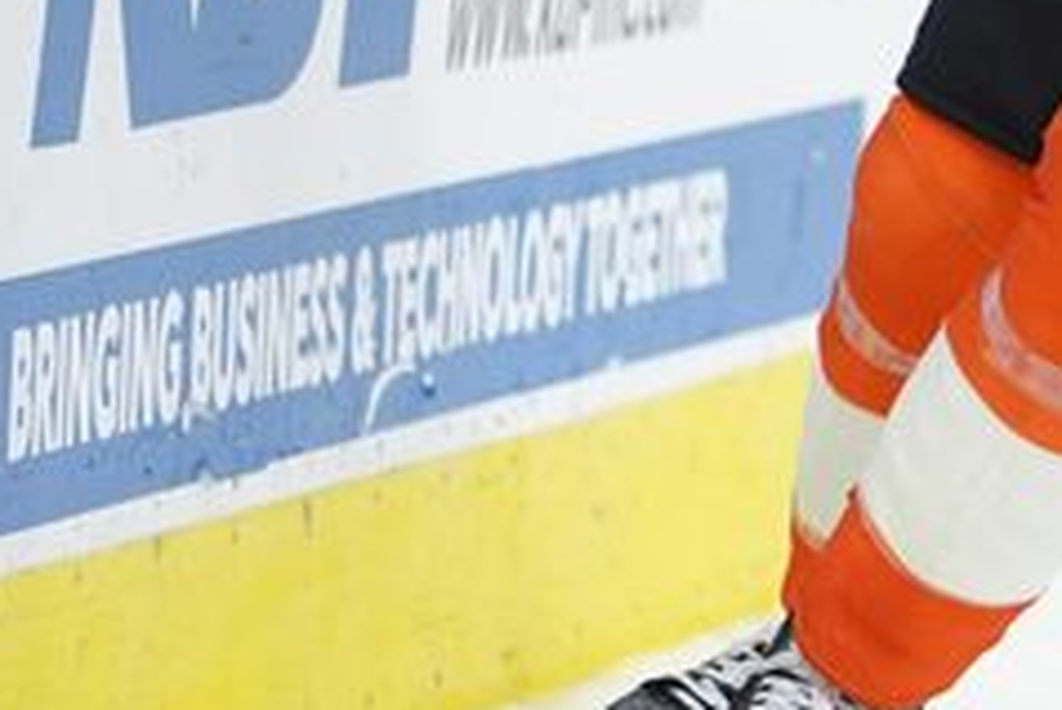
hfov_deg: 4.2
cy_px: -181
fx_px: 14463
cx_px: 1589
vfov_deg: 2.8
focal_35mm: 490
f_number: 2
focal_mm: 114
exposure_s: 1/2500
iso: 1250
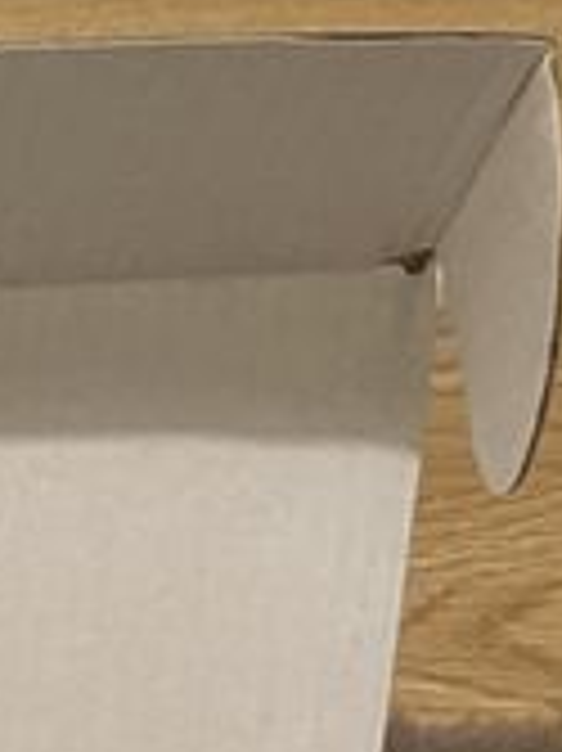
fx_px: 3381
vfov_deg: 9.9
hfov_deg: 8.5
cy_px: 2170
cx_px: -863
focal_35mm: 156
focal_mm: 5.1
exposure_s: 1/40
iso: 640
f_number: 1.6
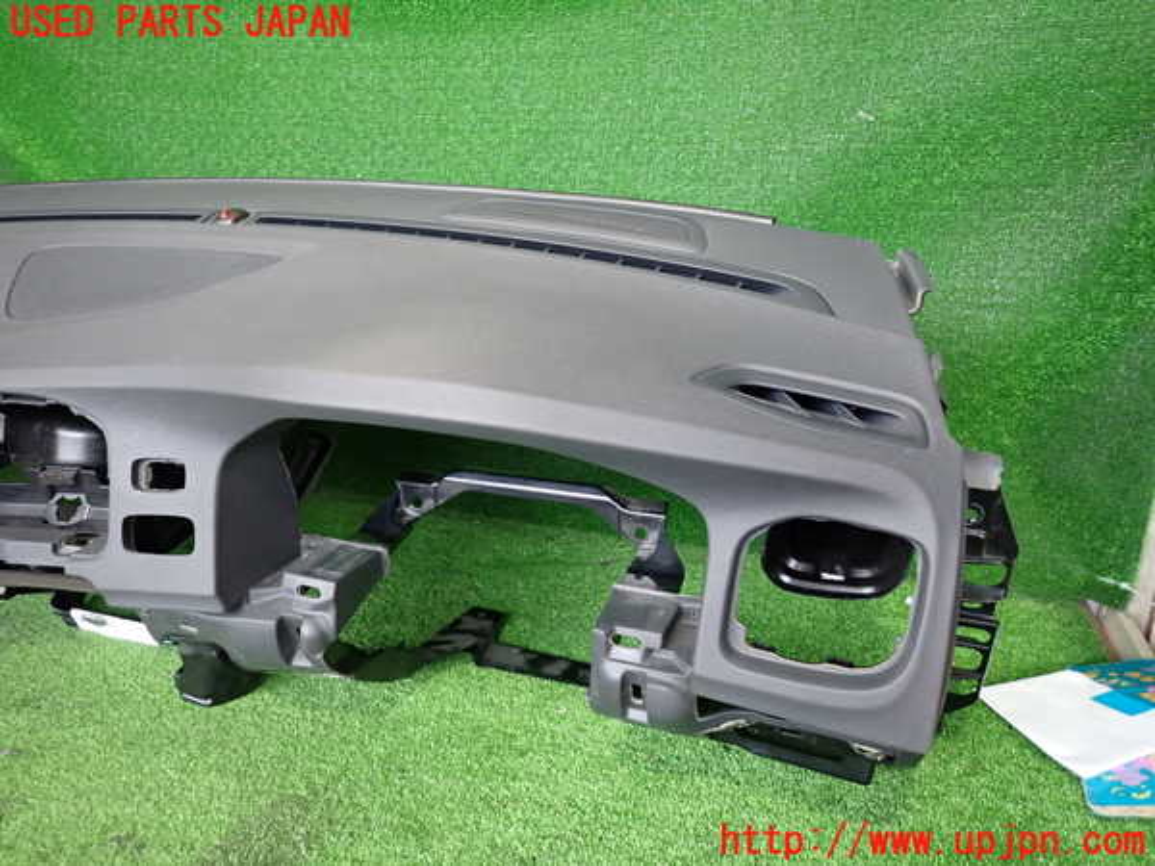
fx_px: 834
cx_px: 578
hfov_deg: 69.4
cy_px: 433
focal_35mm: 25
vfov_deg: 54.9
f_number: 2
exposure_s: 1/30
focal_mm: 4.5
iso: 320
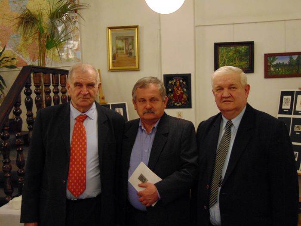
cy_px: 113
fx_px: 365
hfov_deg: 44.8
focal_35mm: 42
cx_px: 150
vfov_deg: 34.3
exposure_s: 1/13
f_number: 3.3
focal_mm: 7.6
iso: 400
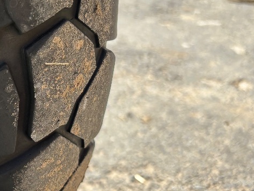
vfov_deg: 20.7
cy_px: 76
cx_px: -45
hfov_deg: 24.9
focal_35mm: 71
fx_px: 521
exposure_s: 1/818
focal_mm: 5.96
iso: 50
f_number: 1.6
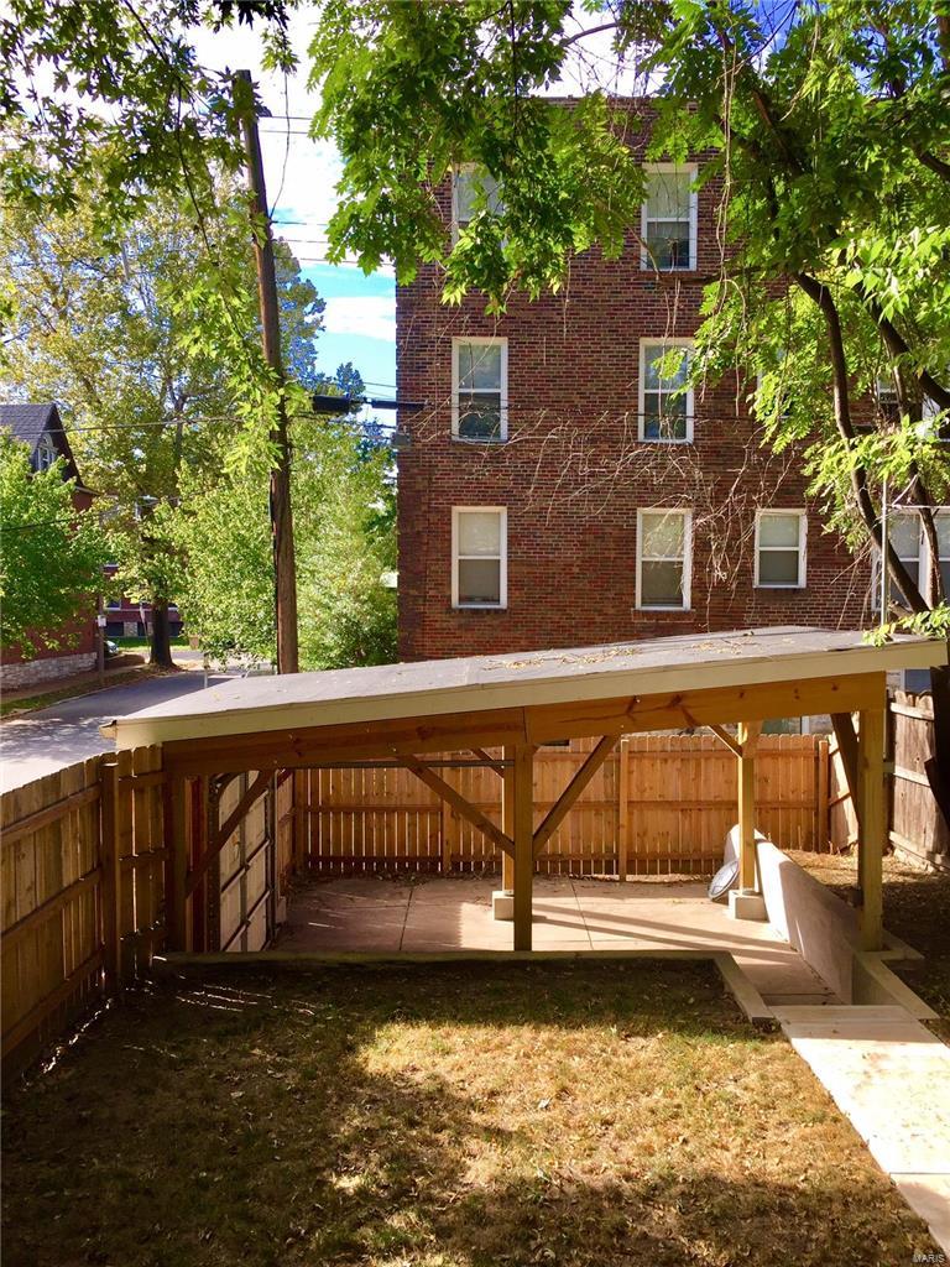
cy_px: 634
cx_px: 475
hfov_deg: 48.2
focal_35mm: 29
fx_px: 1061
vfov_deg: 61.7
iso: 32
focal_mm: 4.15
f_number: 2.2
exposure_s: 1/527
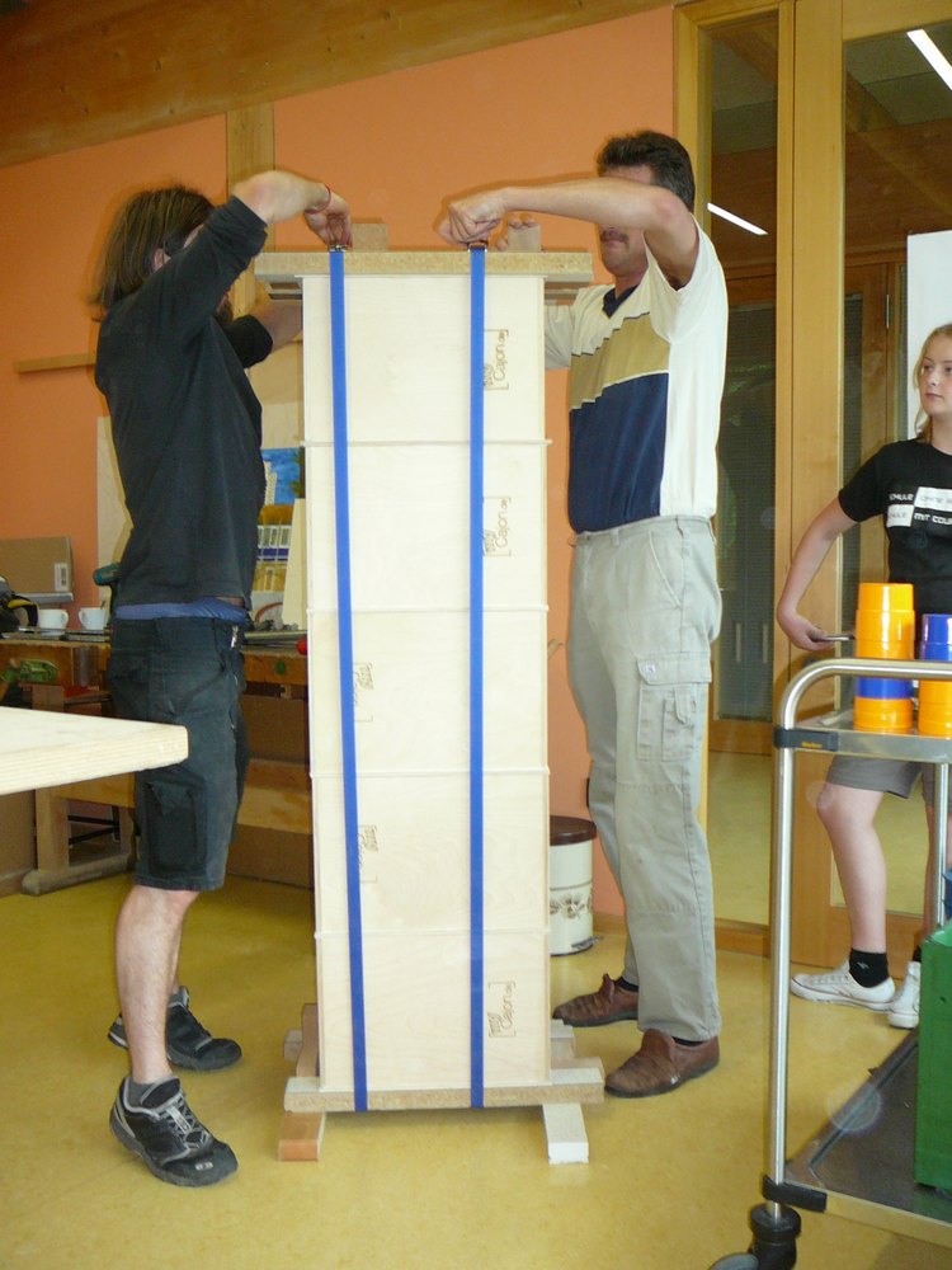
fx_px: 1283
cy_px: 635
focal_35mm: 35
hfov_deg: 40.7
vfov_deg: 52.6
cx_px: 476
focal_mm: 5.2
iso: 125
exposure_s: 1/30
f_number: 2.8
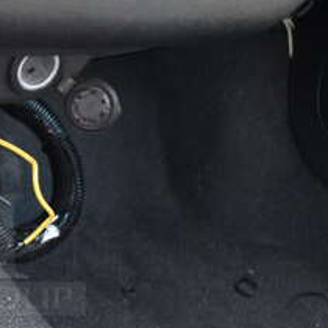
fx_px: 793
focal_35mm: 74
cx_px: -87
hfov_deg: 21.4
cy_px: 233
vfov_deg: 23.2
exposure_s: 1/125
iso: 2800
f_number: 3.8
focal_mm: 20
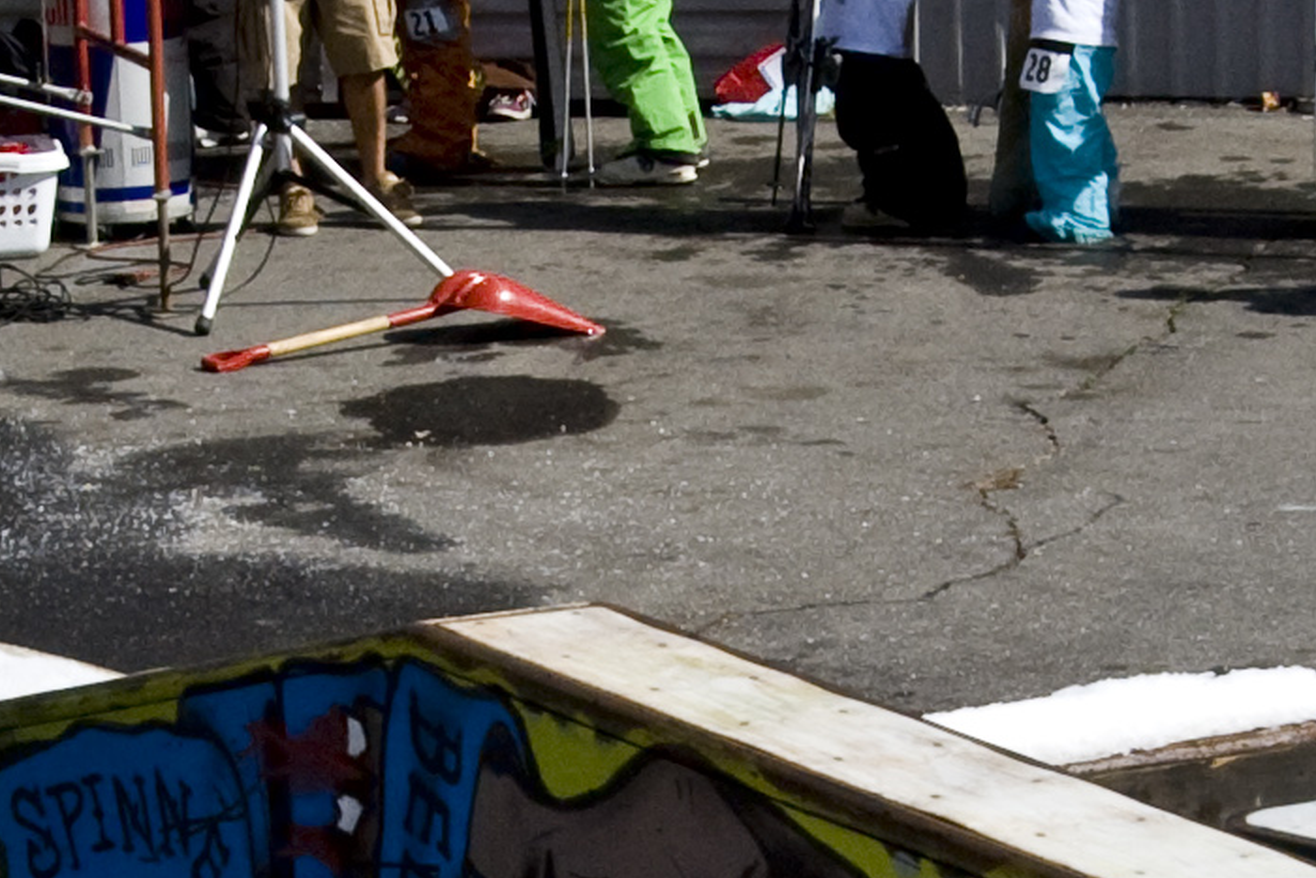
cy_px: 720
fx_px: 7897
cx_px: 709
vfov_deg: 6.4
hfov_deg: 9.5
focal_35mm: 216
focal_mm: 26
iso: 400
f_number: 10
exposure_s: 1/640
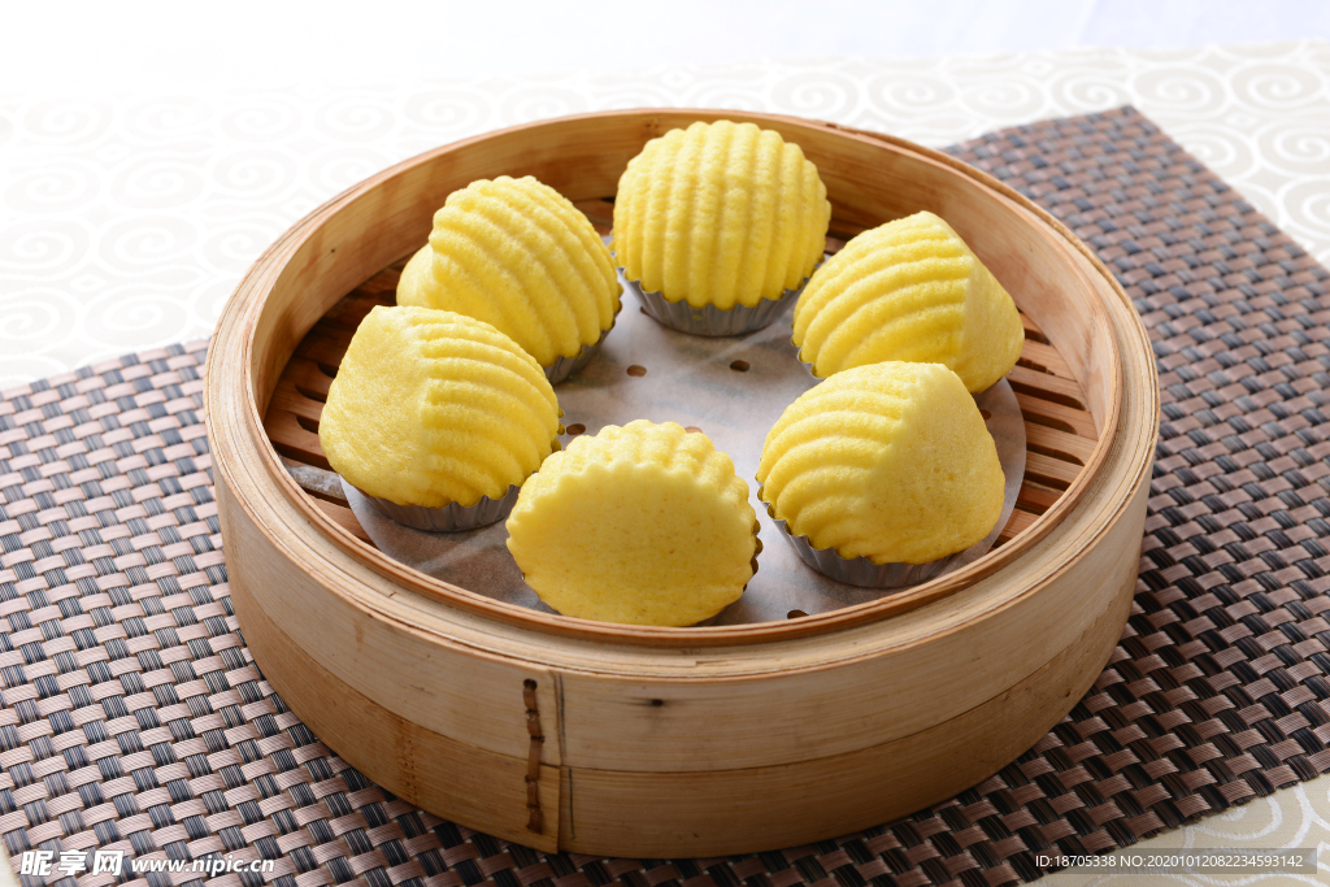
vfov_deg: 19.5
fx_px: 2586
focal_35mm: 70
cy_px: 444
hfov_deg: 28.8
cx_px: 665
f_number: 10
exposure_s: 1/160
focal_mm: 70
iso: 100
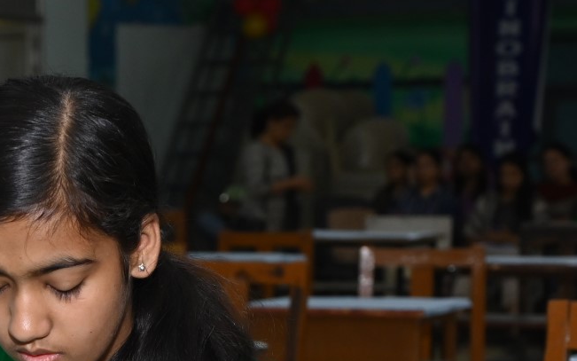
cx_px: -6
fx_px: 1997
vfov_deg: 10.1
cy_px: 465
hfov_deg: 16.1
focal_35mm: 127
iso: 1600
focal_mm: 50
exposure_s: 1/200
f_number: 5.6
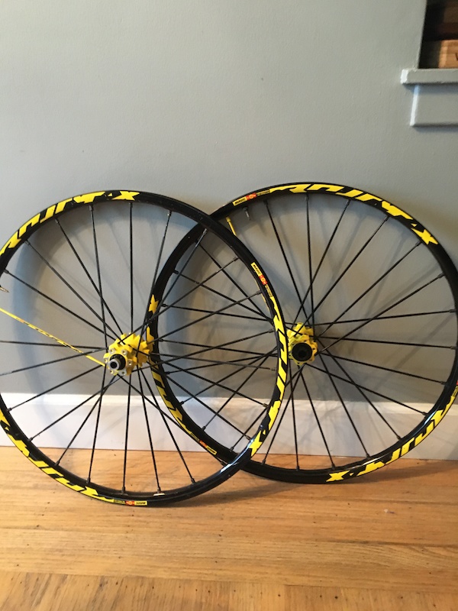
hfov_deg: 48.2
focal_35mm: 29
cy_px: 306
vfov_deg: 61.7
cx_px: 229
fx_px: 512
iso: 250
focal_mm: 4.15
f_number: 2.2
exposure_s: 1/15
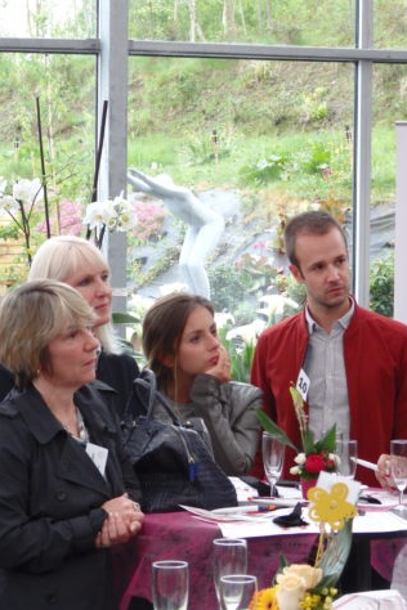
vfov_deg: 16.8
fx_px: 2069
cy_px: 307
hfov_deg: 11.2
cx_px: 178
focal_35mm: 122
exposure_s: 1/50
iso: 1250
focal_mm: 20.9
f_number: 5.2
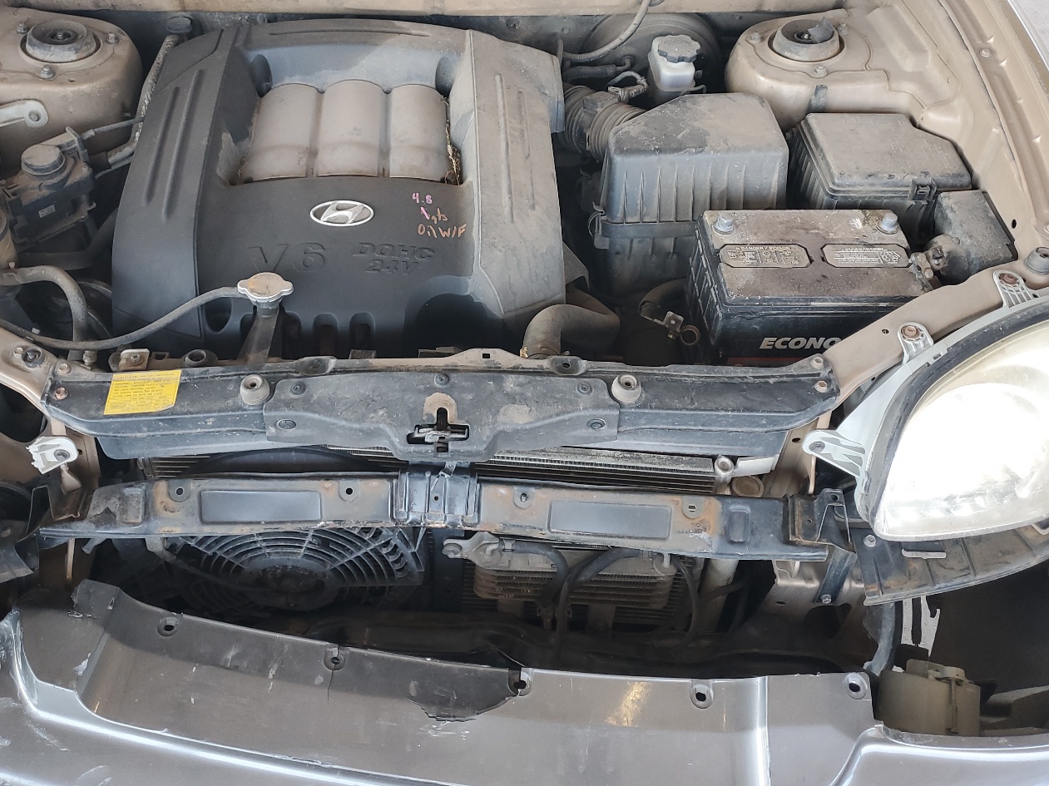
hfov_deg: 55.2
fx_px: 1000
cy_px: 291
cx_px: 453
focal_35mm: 33
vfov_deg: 42.6
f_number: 1.5
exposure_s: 1/120
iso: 63
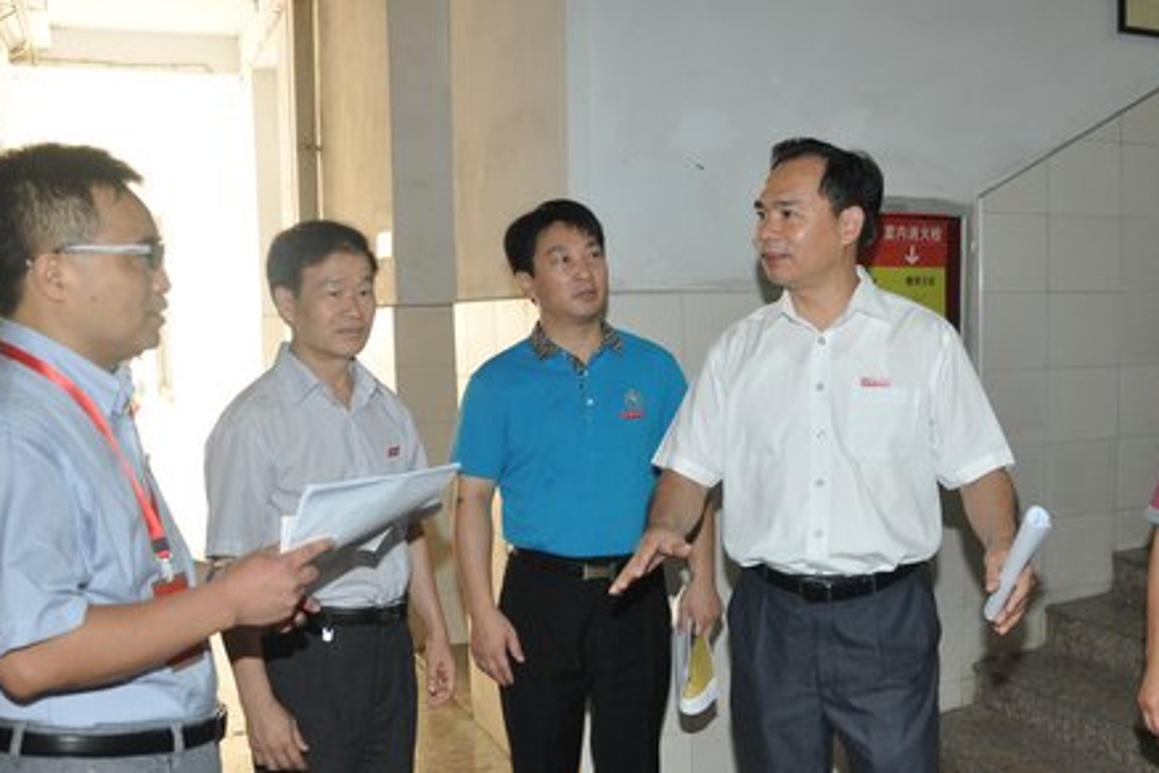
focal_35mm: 37
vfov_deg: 35.7
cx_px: 714
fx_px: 1191
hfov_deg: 51.4
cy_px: 487
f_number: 4
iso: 800
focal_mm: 18
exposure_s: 1/60
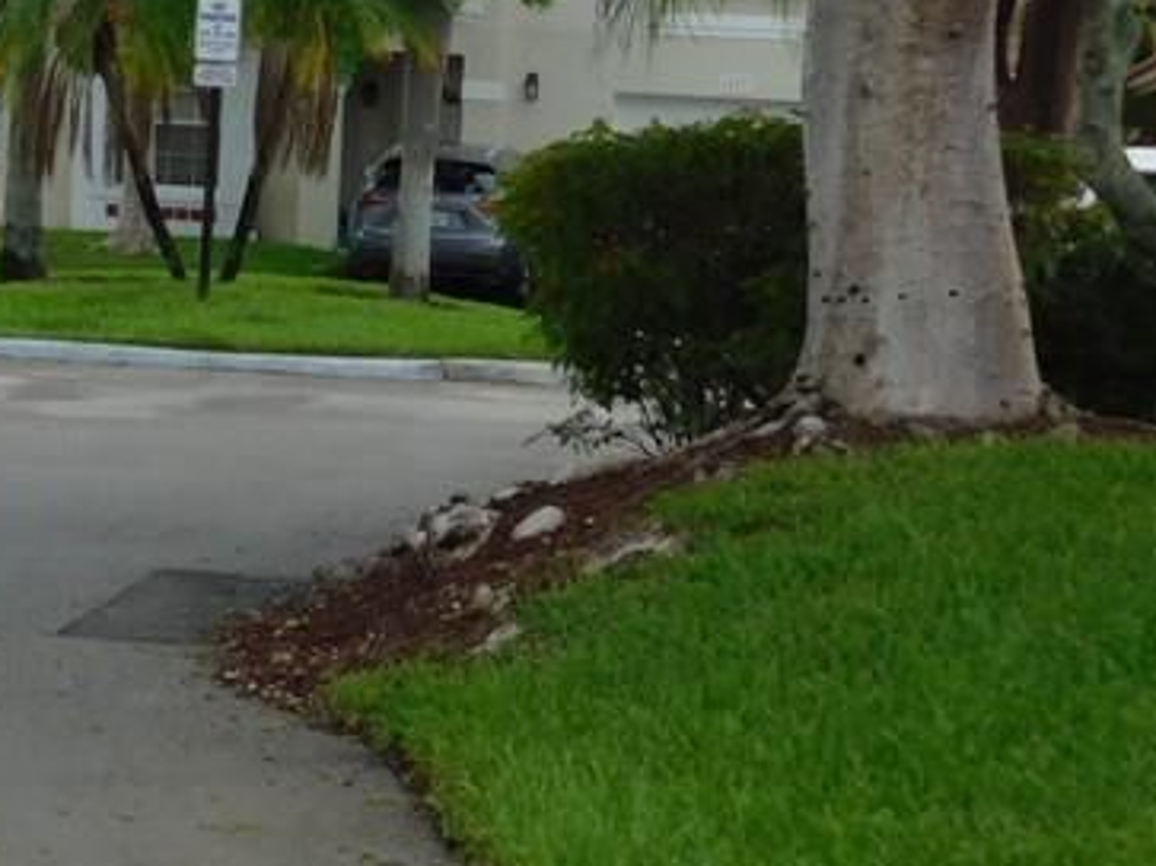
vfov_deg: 11.5
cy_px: -80
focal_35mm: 127
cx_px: -401
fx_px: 4240
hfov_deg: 14.8
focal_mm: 8
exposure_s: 1/125
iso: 125
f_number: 3.7
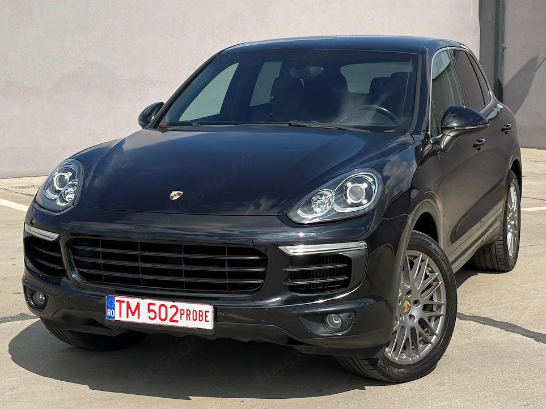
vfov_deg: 27.0
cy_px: 209
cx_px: 266
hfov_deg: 35.5
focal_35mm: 54
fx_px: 852
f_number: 1.6
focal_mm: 5.96
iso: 32
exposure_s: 1/3333
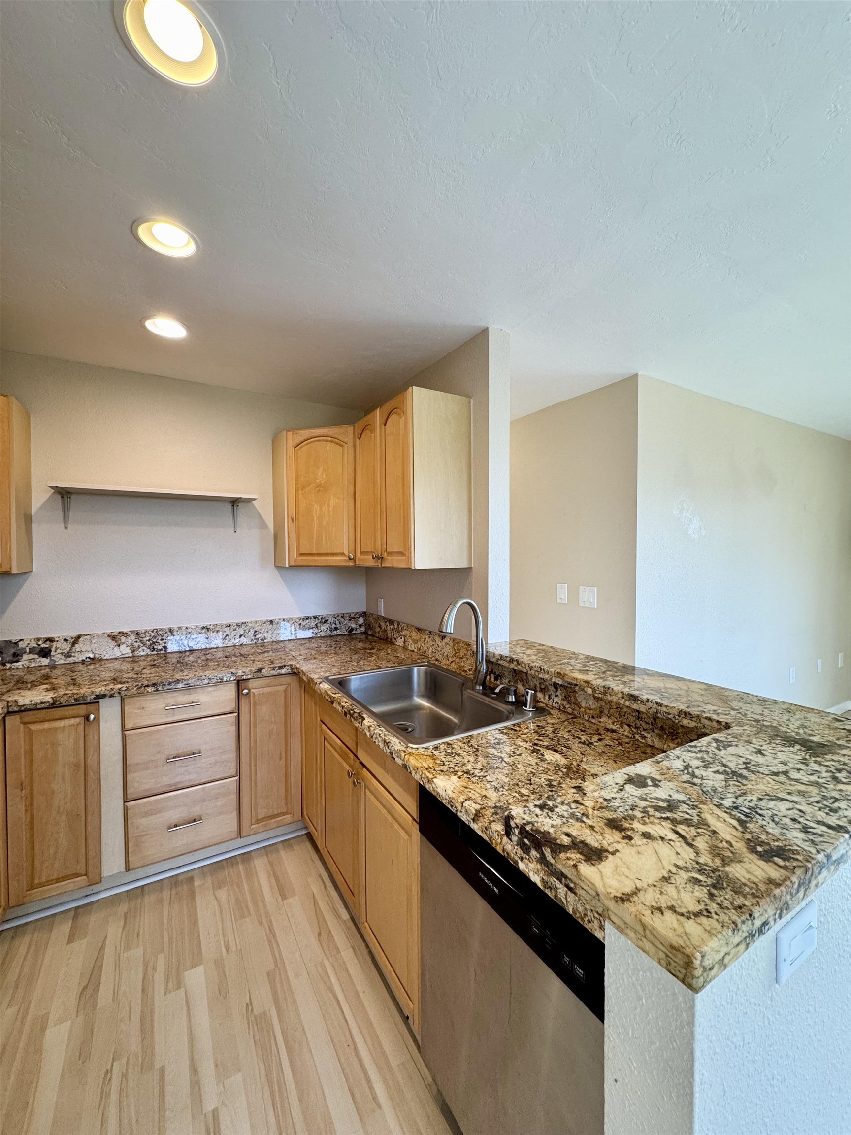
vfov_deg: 102.1
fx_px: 459
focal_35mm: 14
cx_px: 426
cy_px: 568
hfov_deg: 85.7
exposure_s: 1/120
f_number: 2.2
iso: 160
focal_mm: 2.22
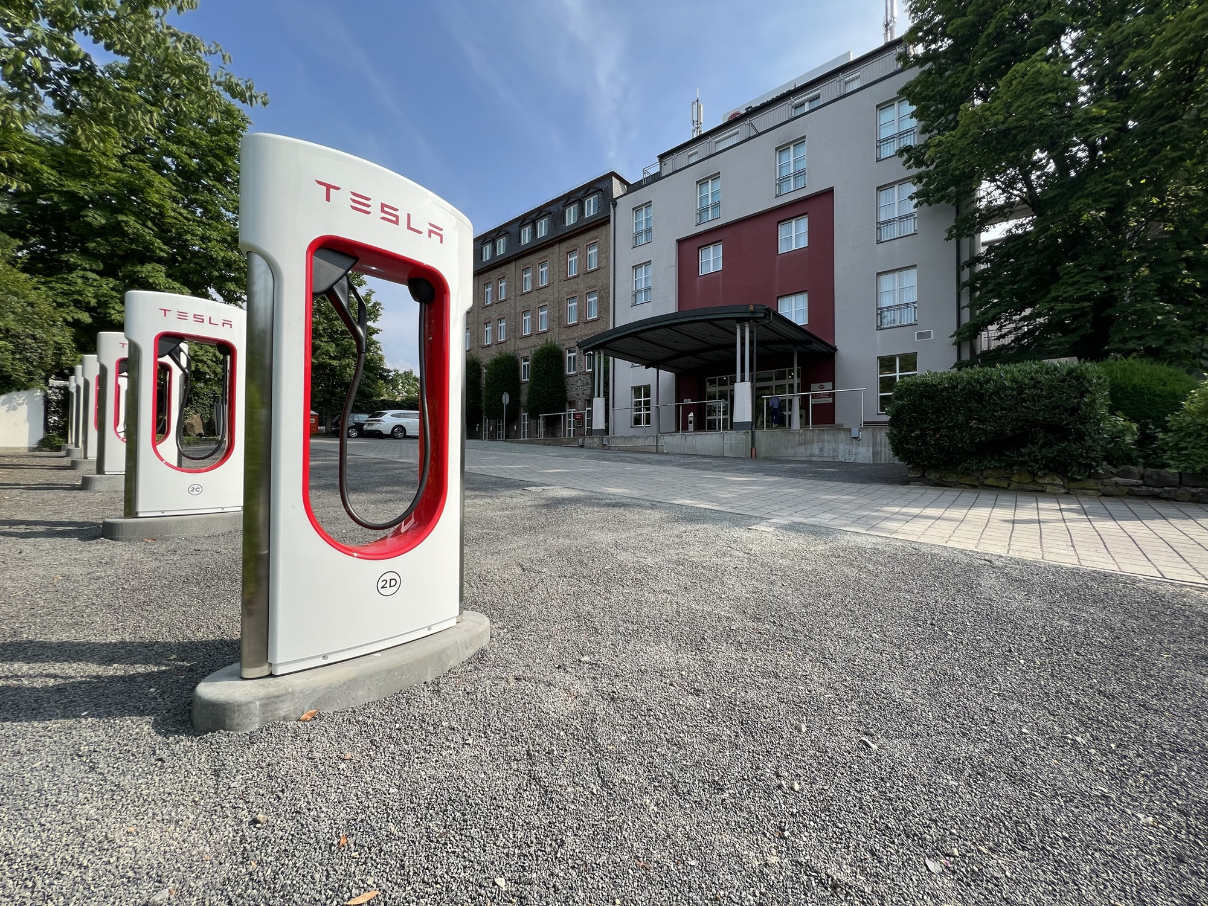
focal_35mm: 13
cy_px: 453
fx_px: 454
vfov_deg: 89.9
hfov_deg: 106.2
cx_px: 604
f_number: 1.8
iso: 32
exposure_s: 1/686
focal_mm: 1.57
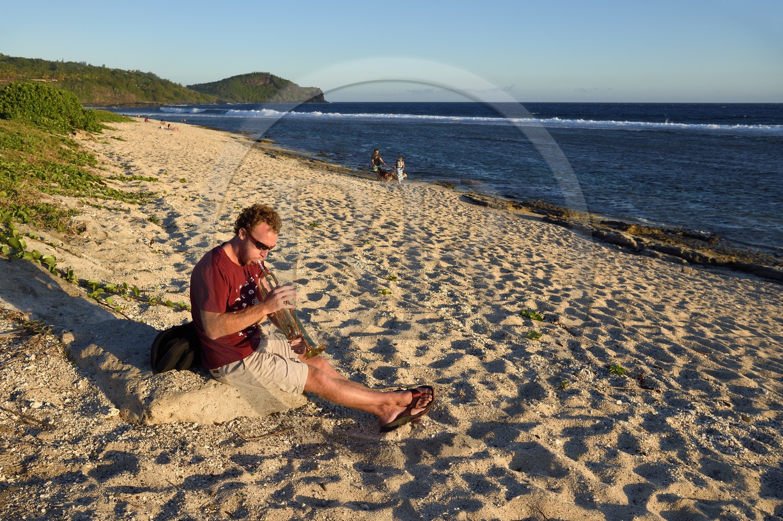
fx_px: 695
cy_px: 260
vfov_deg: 41.0
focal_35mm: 32
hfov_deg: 58.8
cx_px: 392
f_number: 7.1
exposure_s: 1/400
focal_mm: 32
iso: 200
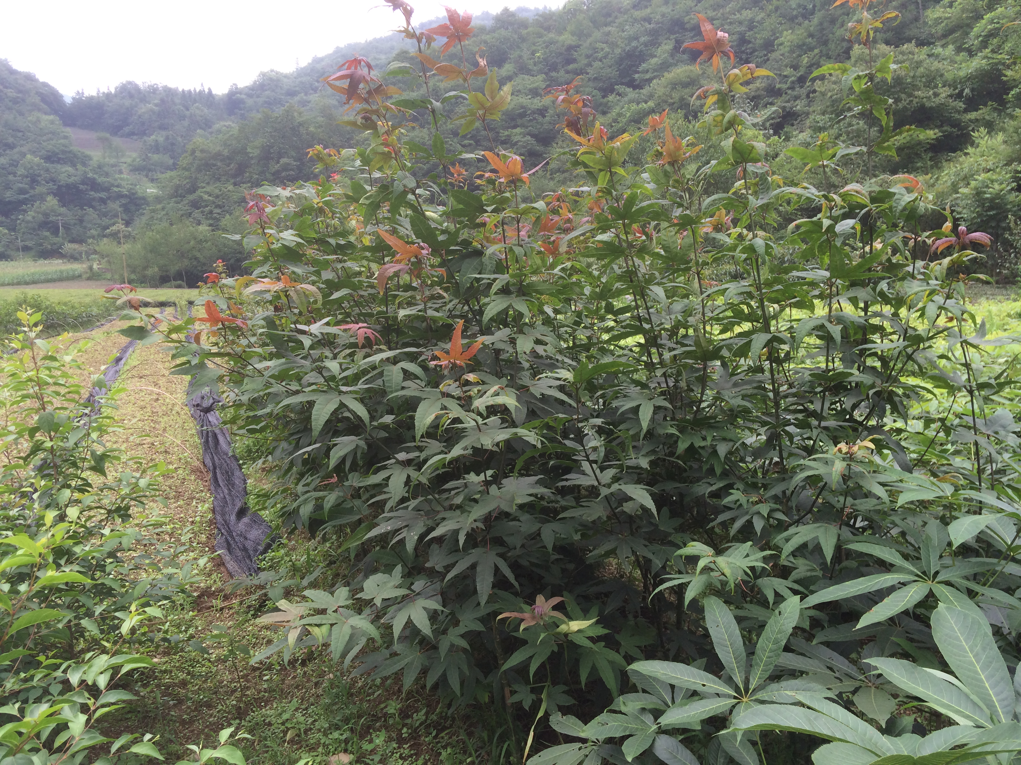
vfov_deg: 46.8
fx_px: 885
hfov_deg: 60.0
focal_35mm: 30
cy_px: 382
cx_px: 510
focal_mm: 4.12
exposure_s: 1/427
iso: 32
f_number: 2.2
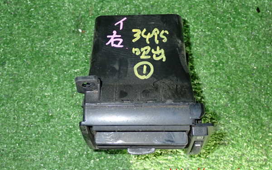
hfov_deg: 40.3
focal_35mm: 50
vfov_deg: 25.8
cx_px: 136
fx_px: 371
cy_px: 76
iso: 400
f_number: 9
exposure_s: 1/50
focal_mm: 8.4
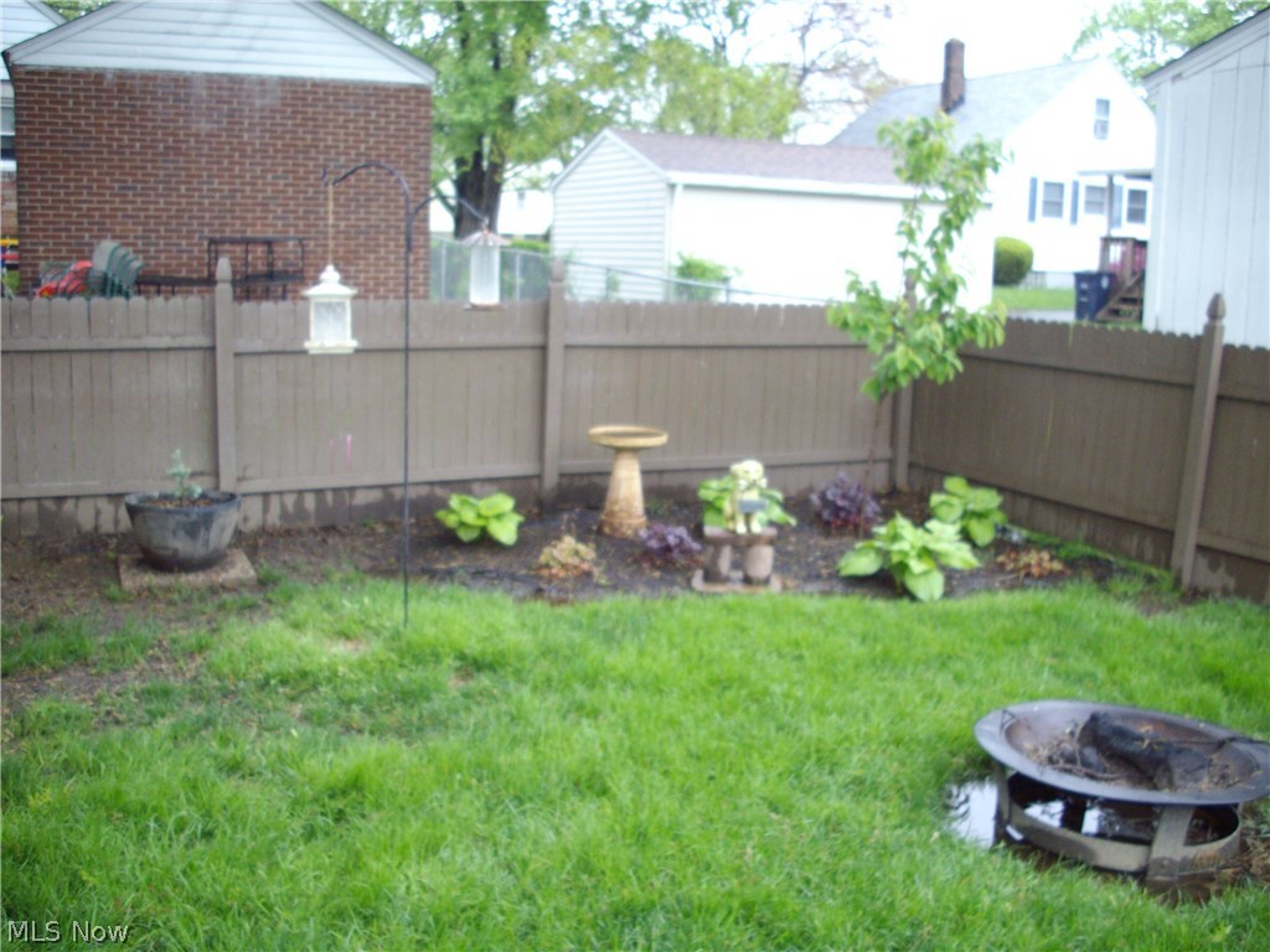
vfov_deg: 38.7
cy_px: 476
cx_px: 635
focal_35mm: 37
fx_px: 1357
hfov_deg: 50.1
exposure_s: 1/80
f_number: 2.8
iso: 160
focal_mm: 6.2
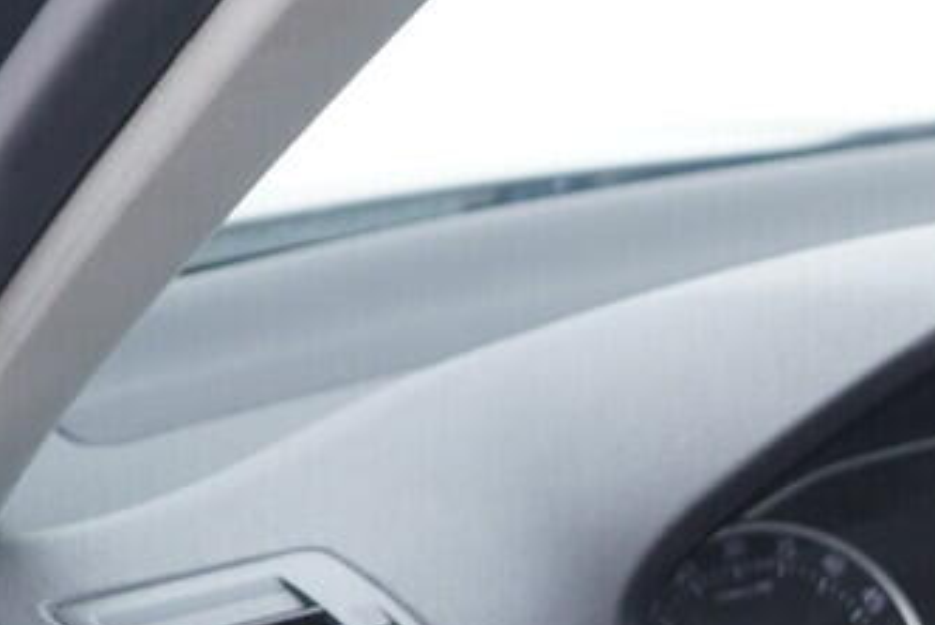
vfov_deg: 11.8
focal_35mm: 111
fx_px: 2885
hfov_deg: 16.8
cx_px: 1383
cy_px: 930
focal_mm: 24
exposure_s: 1/40
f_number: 2.8
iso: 250
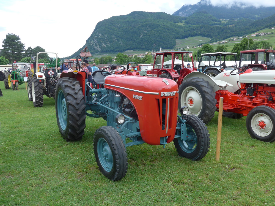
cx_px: 138
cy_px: 103
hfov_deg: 54.0
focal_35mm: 34
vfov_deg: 41.8
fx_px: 270
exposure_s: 1/320
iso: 80
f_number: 2.8
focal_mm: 7
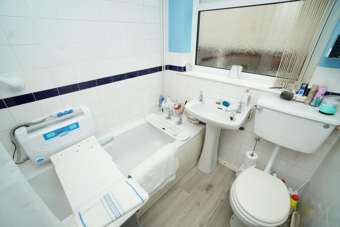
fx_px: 142
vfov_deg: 77.4
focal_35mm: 15
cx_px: 170
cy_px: 114
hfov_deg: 100.4
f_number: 8
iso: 3200
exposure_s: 1/160
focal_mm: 10
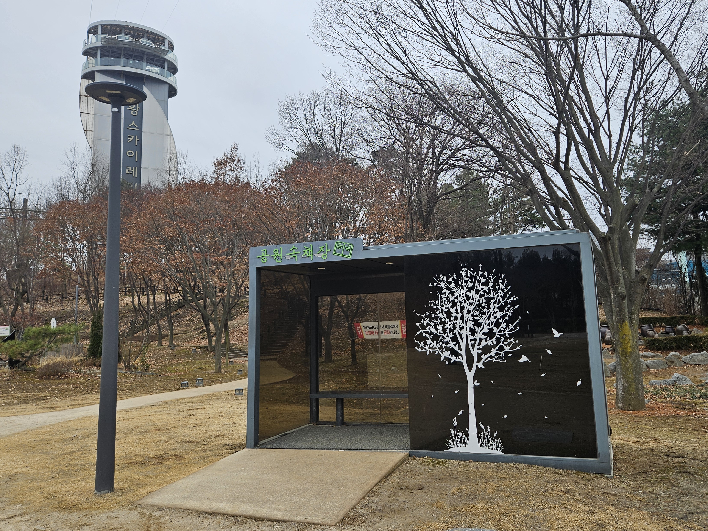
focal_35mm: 28
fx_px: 573
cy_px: 225
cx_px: 415
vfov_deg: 49.6
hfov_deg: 63.0
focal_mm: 5.4
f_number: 1.8
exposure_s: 1/440
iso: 25
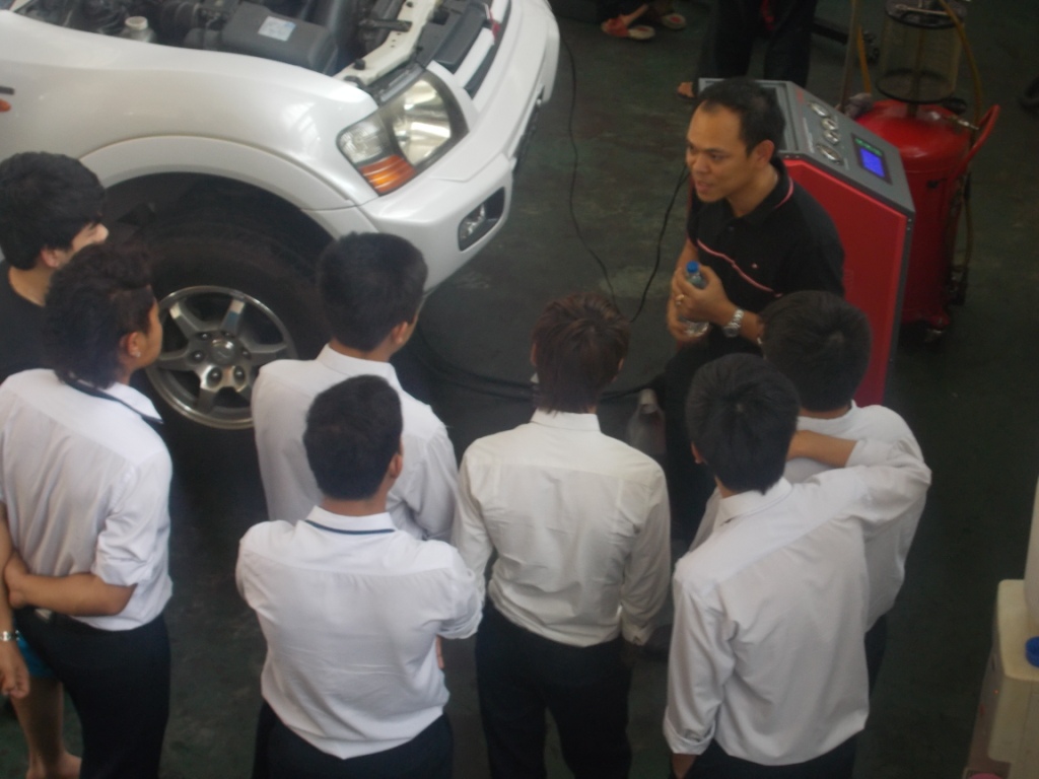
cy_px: 390
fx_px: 2281
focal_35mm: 76
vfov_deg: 19.4
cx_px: 520
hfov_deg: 25.7
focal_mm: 13.5
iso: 200
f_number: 5.8
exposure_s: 1/8
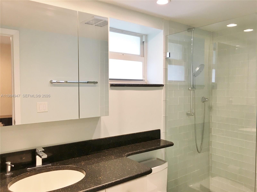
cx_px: 128
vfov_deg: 48.2
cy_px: 96
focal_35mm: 29
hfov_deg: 61.7
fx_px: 215
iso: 25
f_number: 2.2
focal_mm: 4.15
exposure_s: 1/30
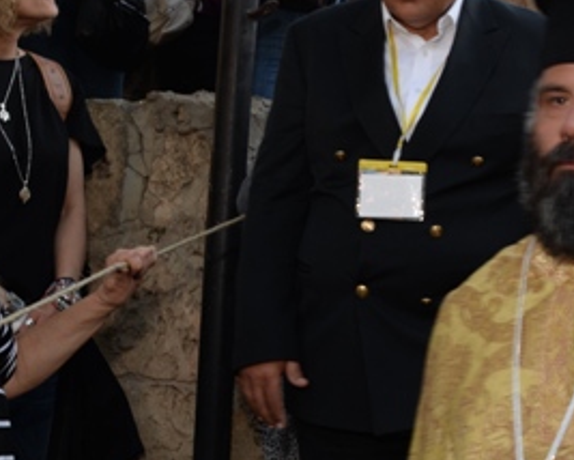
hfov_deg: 20.5
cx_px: 832
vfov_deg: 18.9
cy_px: 119
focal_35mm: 81
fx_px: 1377
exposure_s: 1/50
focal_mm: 24
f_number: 5.6
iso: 125
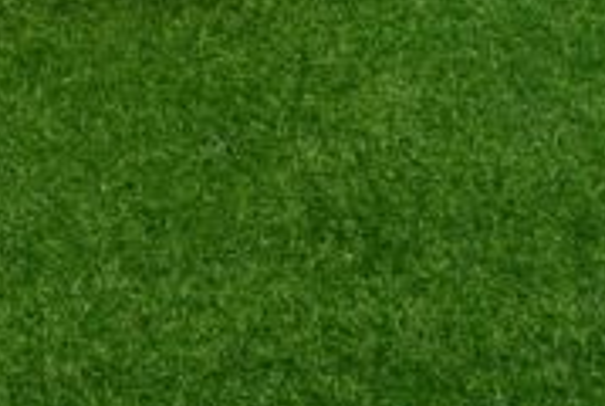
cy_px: -661
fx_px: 2306
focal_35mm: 137
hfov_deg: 13.3
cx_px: -507
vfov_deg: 8.8
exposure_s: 1/160
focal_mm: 16
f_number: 10
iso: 100
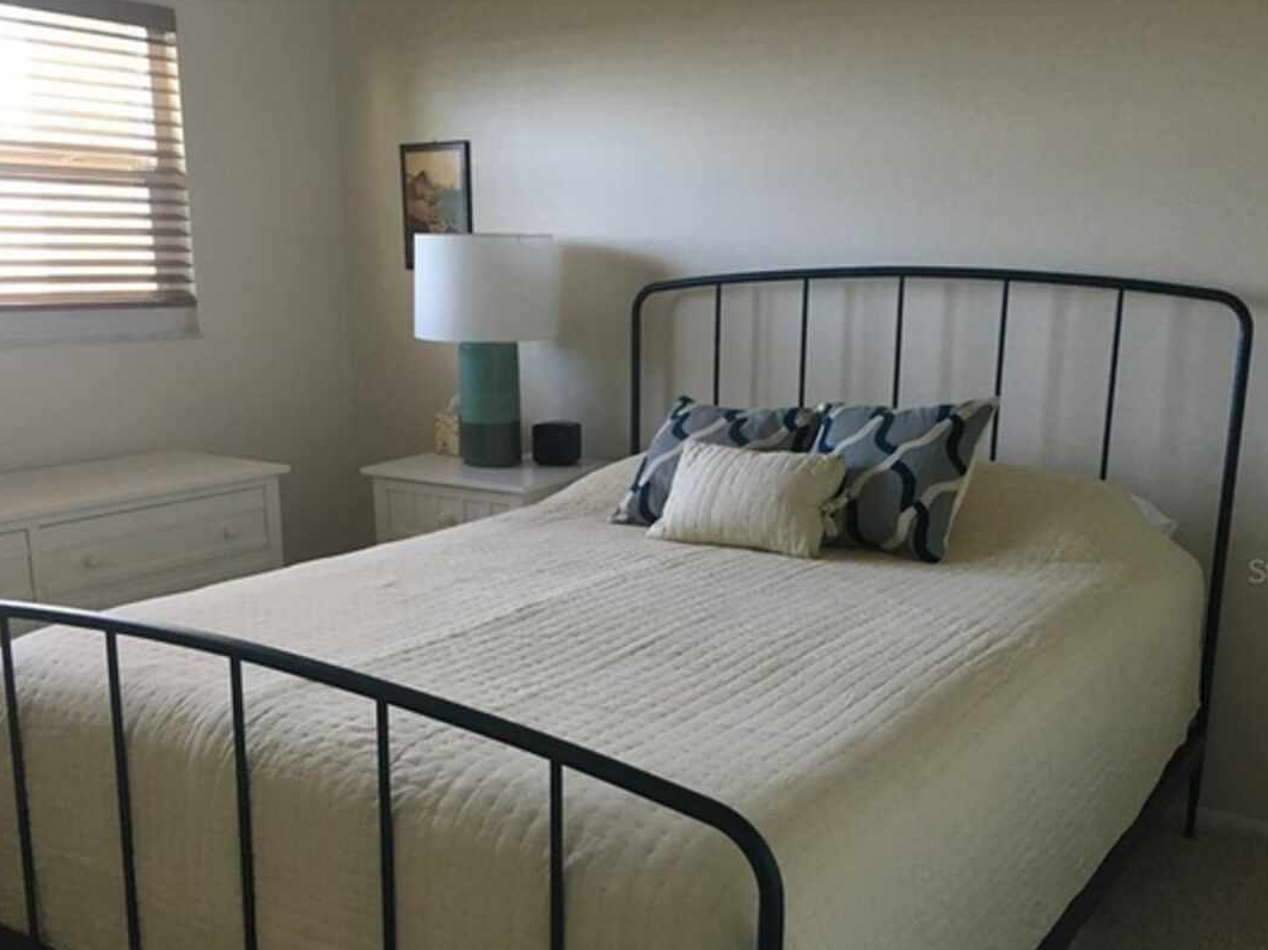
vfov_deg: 40.5
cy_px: 570
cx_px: 625
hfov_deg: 52.6
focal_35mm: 35
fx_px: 1282
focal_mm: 4.15
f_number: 2.2
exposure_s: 1/30
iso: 125
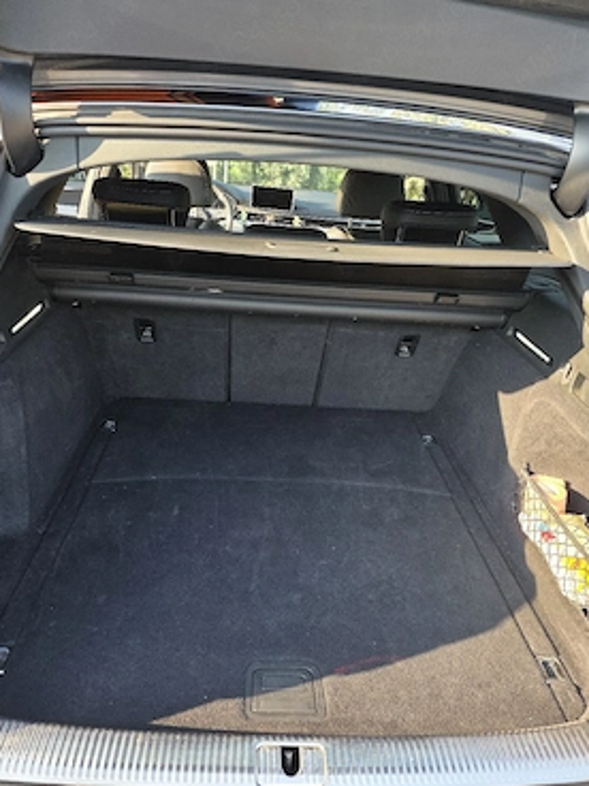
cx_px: 275
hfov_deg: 54.8
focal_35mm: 25
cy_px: 408
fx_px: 567
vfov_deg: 69.4
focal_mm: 6.3
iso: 50
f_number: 1.7
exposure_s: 1/182
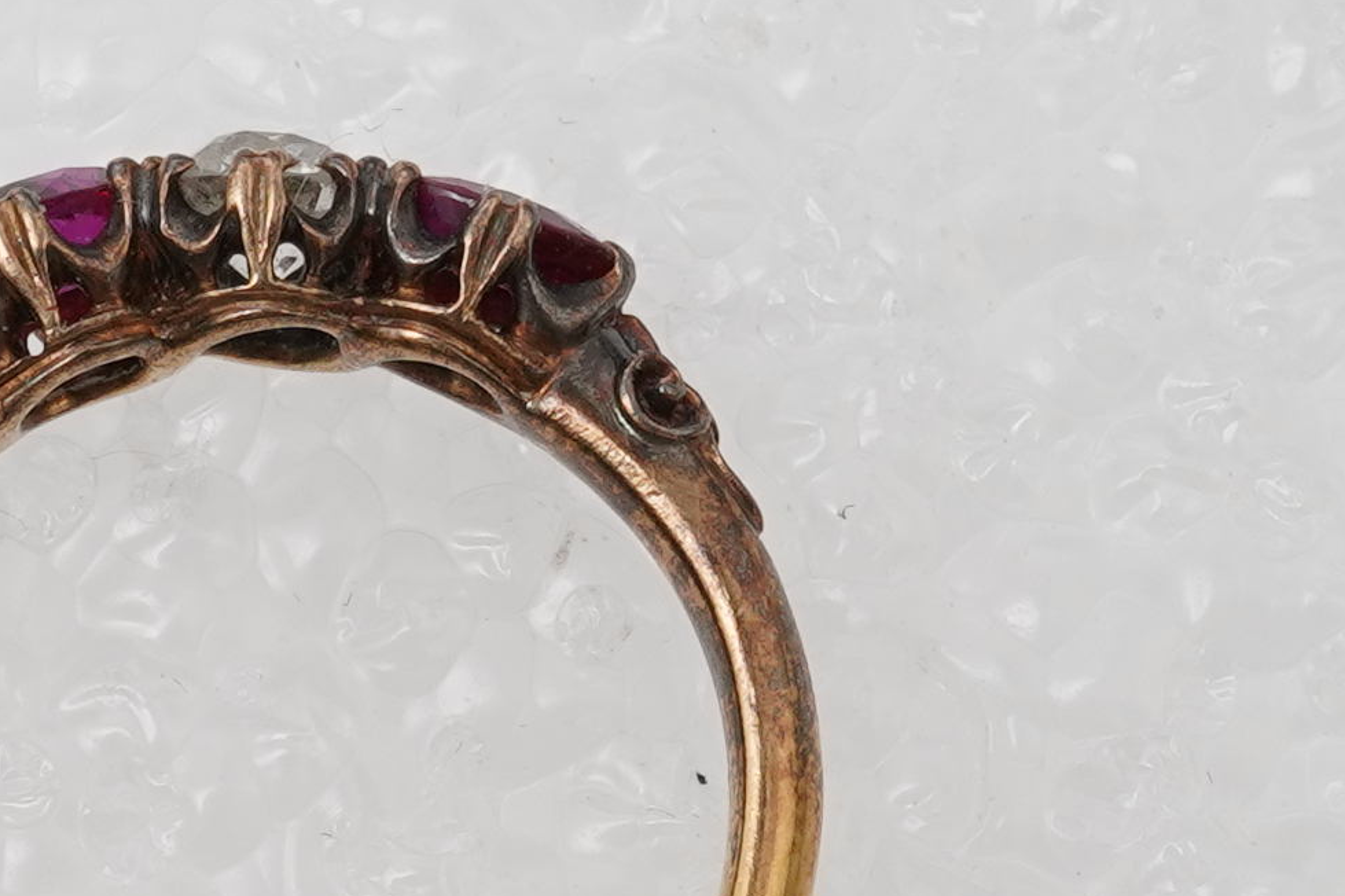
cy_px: 563
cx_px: 501
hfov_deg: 11.4
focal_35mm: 181
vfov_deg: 7.6
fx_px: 6760
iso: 500
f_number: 22
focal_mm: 30
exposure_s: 1/100
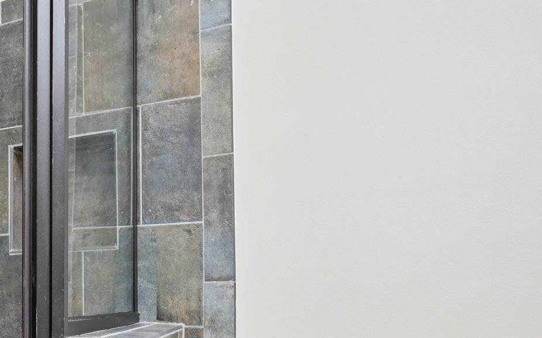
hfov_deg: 44.2
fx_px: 548
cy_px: 297
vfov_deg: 32.8
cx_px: -9
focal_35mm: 37
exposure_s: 1/15
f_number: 8
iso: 800
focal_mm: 16.5
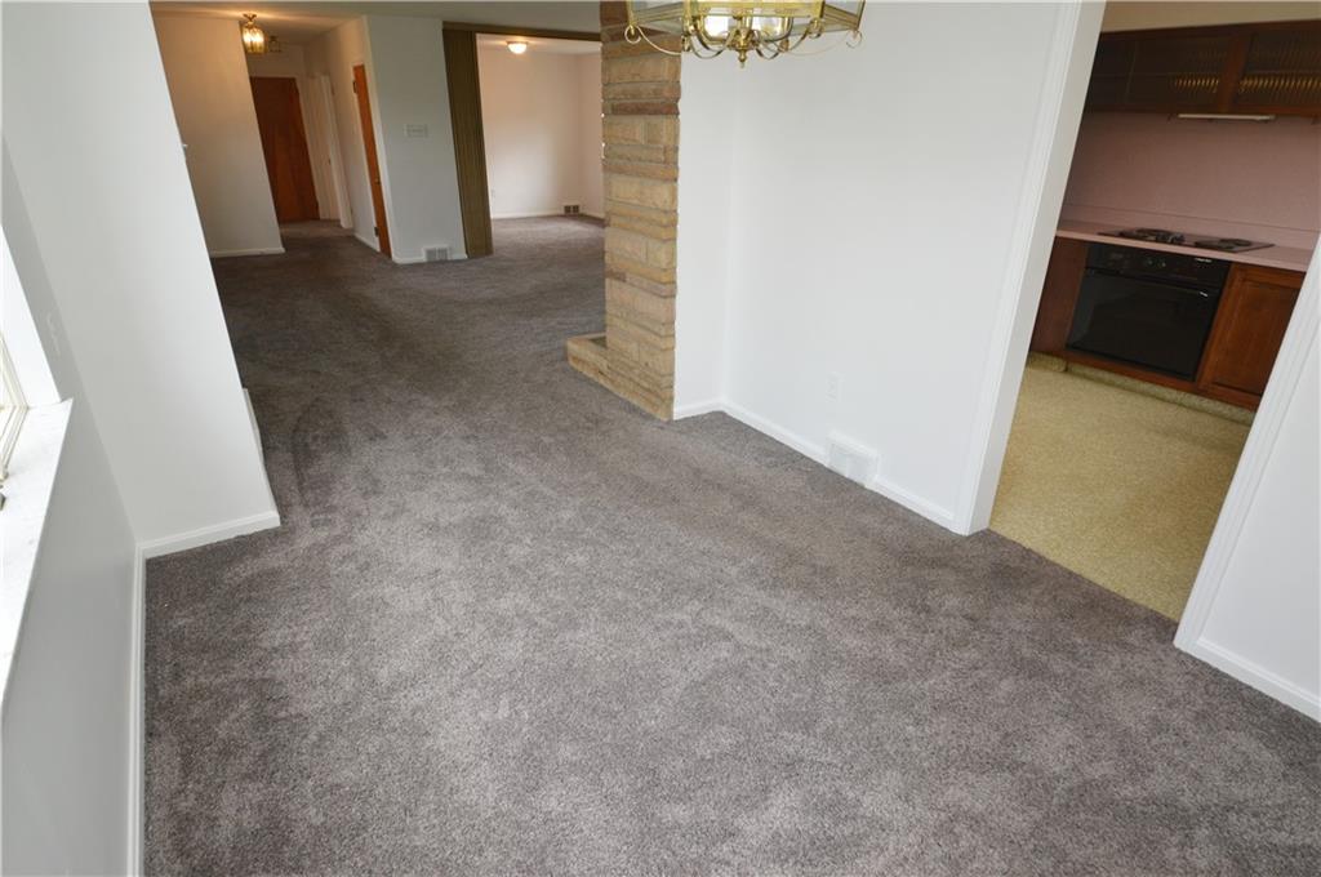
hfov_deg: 90.1
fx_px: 660
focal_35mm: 18
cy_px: 438
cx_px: 660
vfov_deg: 67.2
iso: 560
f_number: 4.5
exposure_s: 1/60
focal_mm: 12
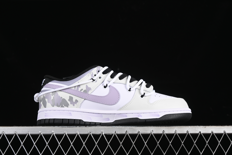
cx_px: 116
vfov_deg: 18.9
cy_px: 78
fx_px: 464
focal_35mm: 72
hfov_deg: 28.1
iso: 160
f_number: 7.1
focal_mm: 48
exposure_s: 1/160
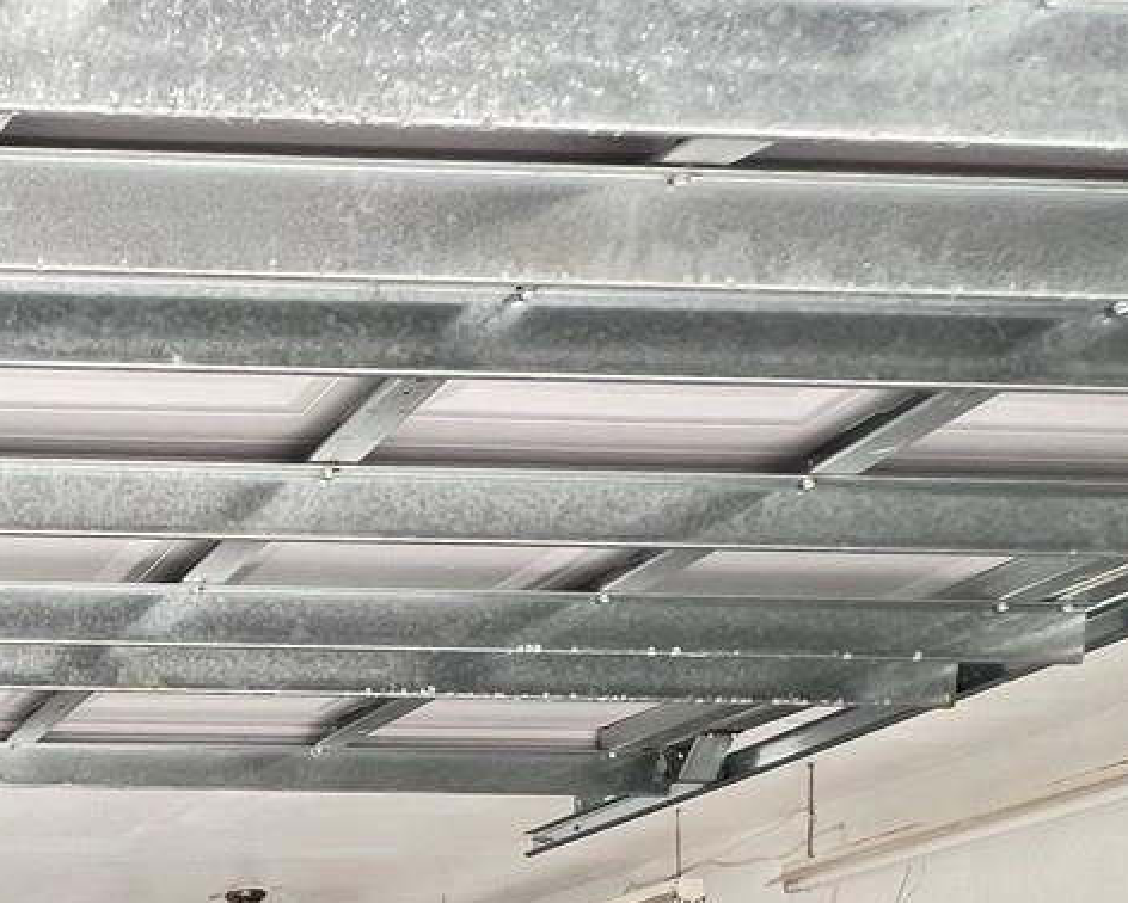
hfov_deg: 31.1
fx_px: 1436
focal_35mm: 43
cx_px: -406
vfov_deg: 27.1
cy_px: 1276
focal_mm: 1.57
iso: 50
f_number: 1.8
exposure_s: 1/99
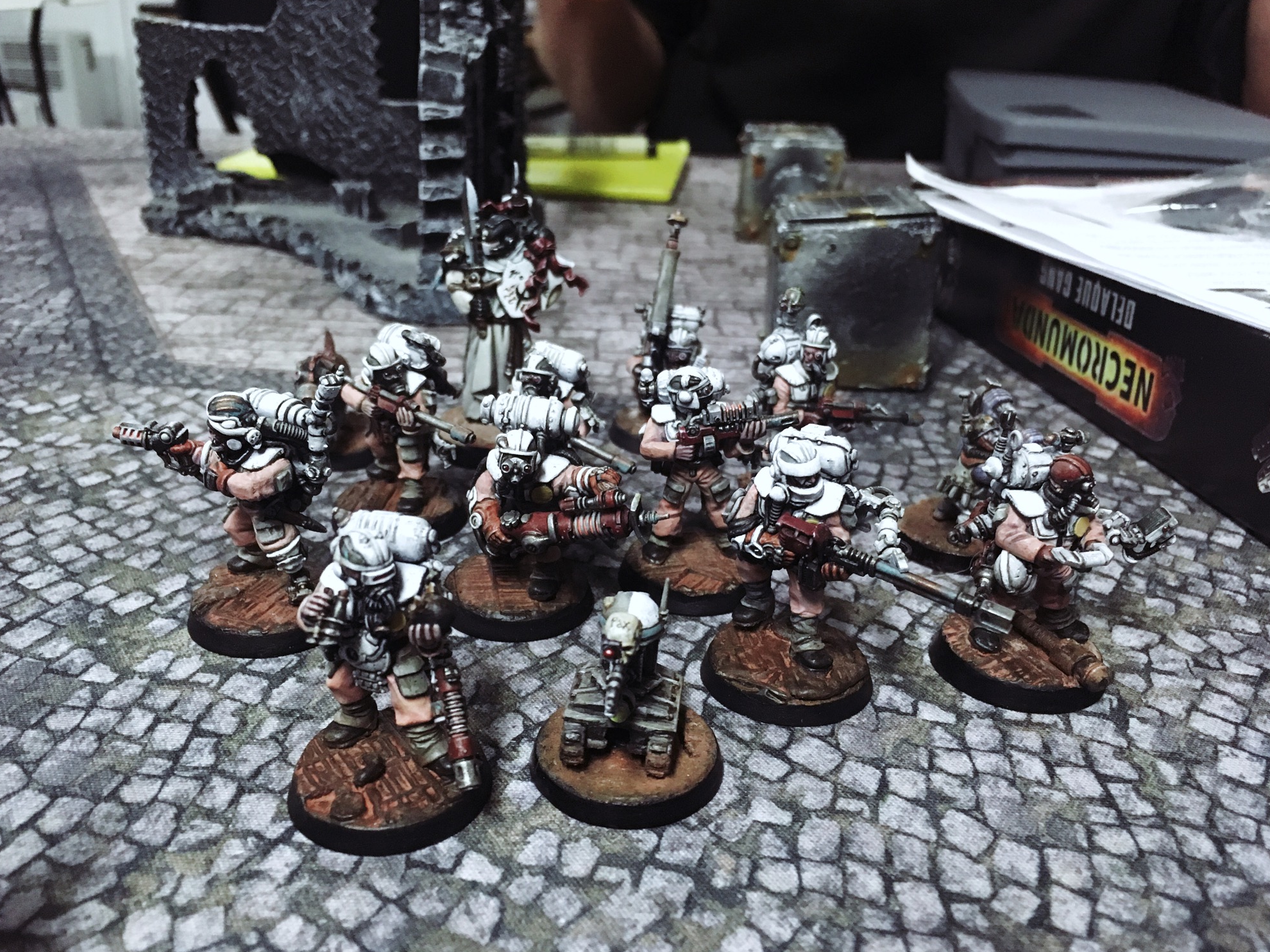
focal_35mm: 30
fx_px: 1101
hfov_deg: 60.0
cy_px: 484
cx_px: 618
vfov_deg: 46.8
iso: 200
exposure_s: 1/30
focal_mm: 4.15
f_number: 2.2
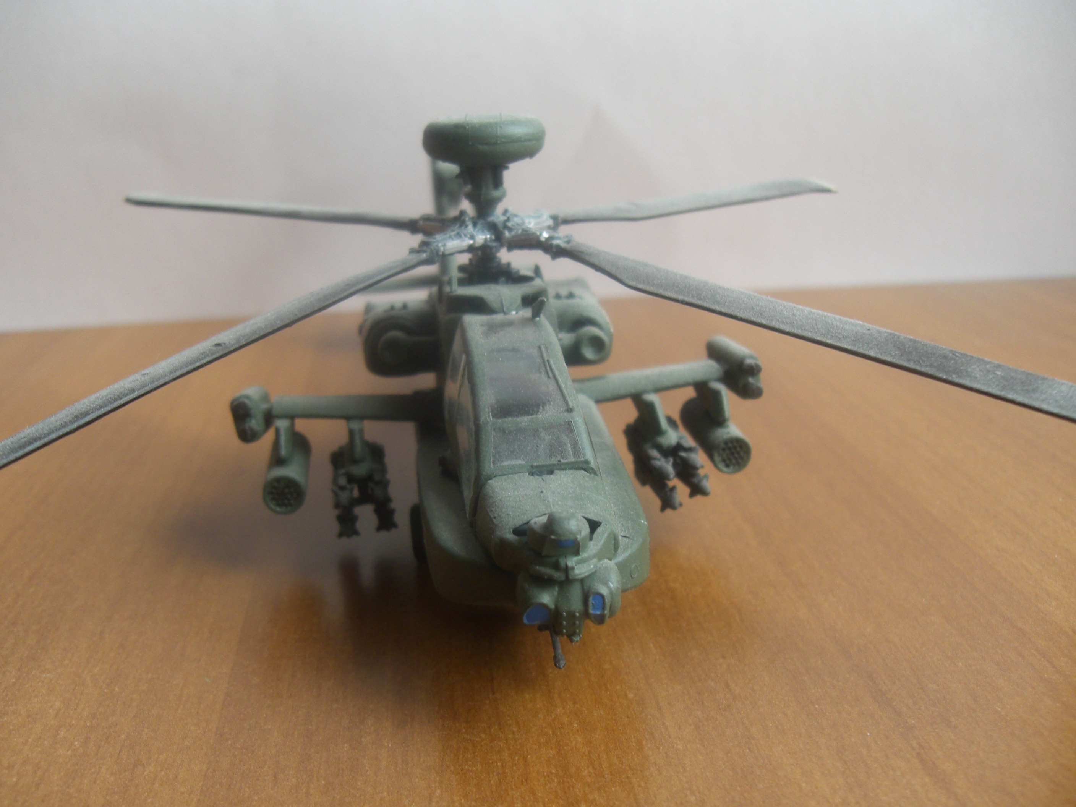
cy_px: 404
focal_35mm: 38
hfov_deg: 49.0
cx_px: 538
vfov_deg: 37.7
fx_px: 1181
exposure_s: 1/100
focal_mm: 6.3
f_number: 3.1
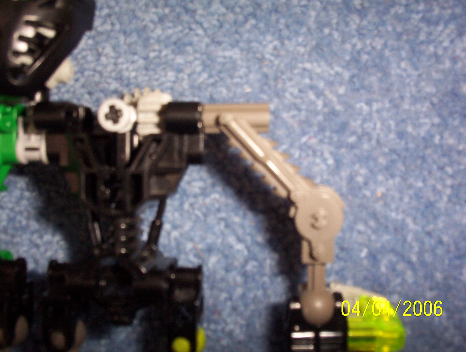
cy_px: 176
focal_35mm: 39
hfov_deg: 47.8
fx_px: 526
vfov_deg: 37.0
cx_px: 233
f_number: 4.5
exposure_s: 1/30
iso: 140
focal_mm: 6
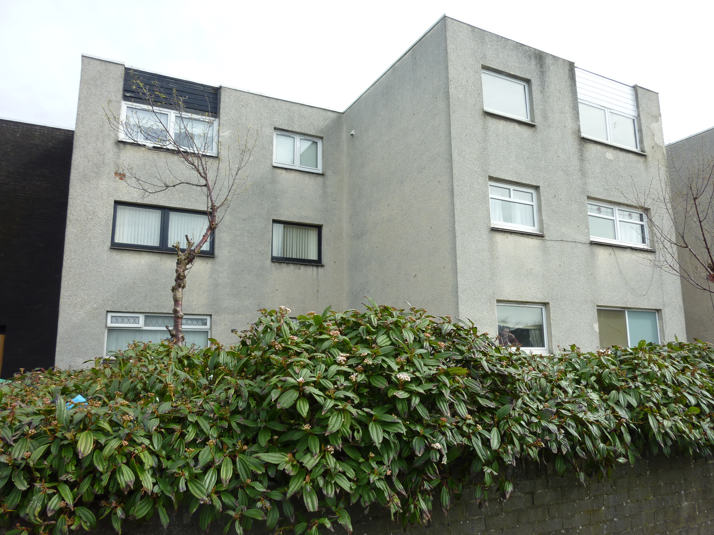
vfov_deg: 54.9
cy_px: 268
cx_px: 357
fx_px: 516
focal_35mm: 25
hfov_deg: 69.4
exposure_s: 1/320
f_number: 3.3
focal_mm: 4.5
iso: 80
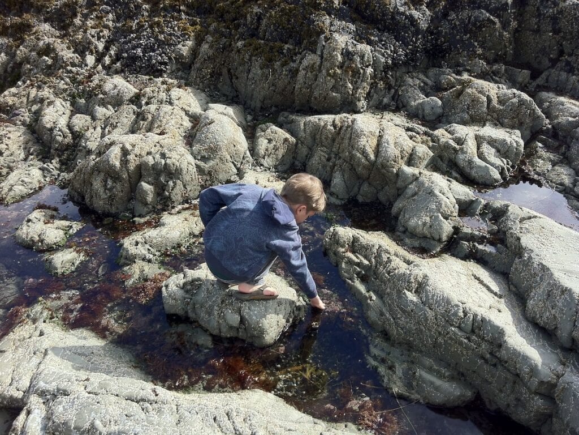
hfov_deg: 52.6
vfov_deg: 40.7
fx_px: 585
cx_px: 290
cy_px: 218
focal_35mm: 35
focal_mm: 3.85
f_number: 2.8
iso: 80
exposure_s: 1/628
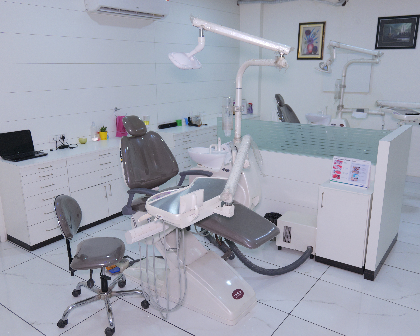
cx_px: 211
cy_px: 170
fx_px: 373
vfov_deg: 48.5
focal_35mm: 30
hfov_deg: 58.8
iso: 1250
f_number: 3.9
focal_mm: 26
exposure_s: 1/100
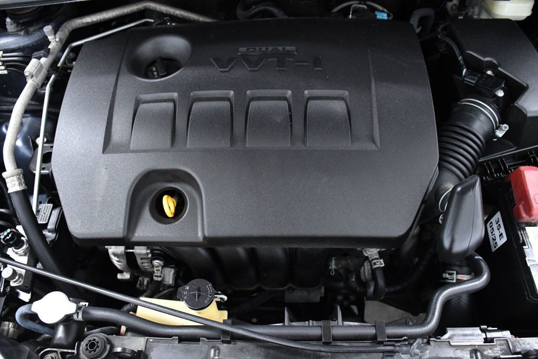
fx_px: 403
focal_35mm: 27
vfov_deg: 47.9
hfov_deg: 67.4
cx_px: 269
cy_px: 180
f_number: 5.6
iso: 2500
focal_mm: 18
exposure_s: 1/125
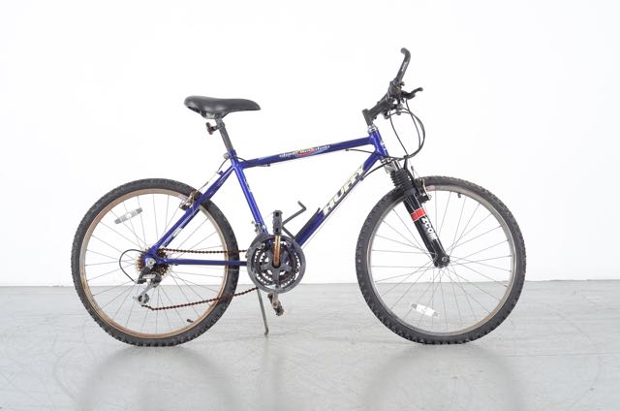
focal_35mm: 75
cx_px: 310
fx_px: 1289
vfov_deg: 18.1
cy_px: 206
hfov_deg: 27.0
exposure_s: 1/125
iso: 100
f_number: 5
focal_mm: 50
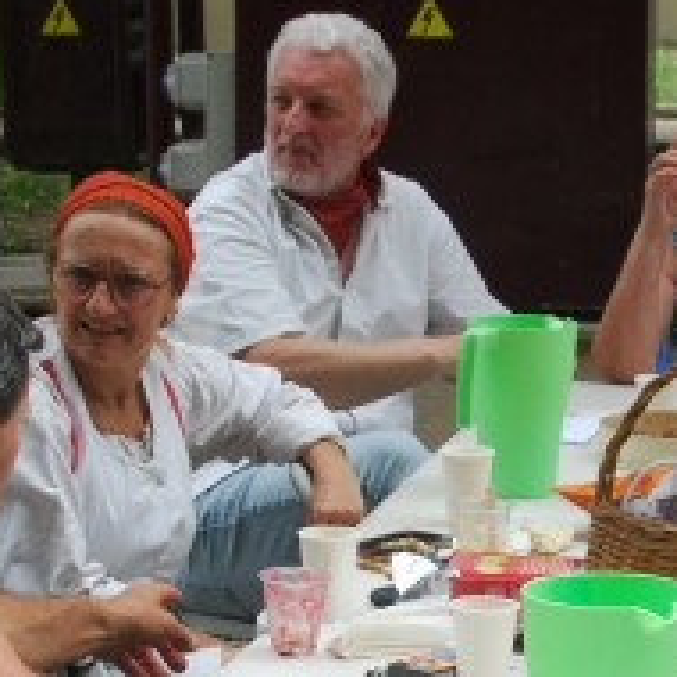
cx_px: 469
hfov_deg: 12.1
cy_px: 606
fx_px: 3186
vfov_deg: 12.0
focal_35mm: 144
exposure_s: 1/320
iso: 400
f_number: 9
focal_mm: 24
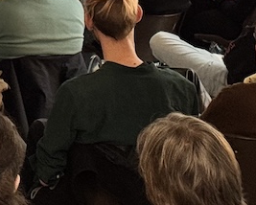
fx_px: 1774
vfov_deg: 6.5
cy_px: -81
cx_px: -218
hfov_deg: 8.0
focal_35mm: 234
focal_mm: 6.76
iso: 250
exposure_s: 1/40
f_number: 1.78
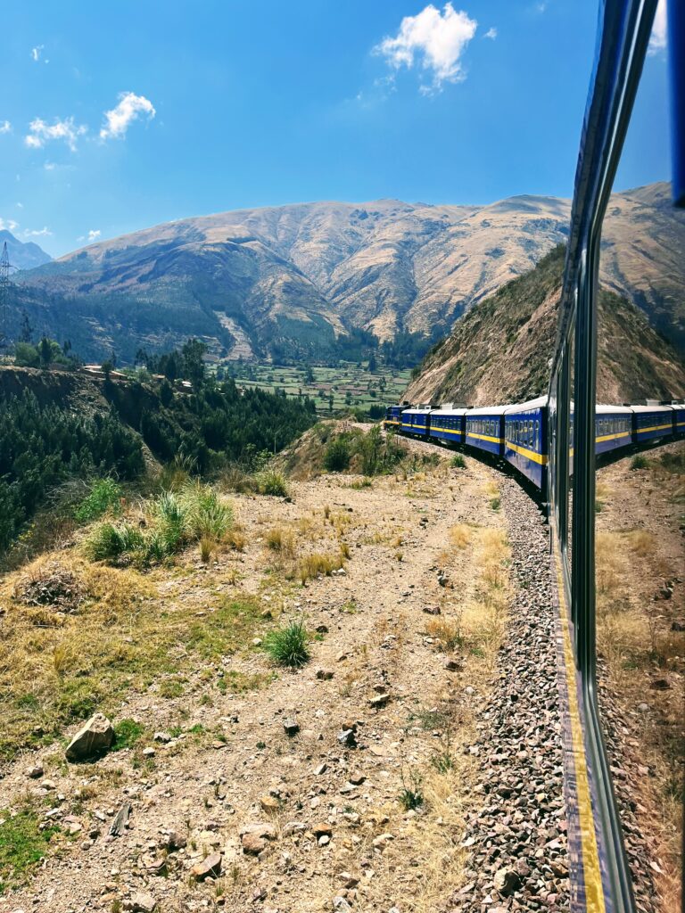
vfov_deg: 67.3
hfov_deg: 53.1
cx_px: 342
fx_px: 686
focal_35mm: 26
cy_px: 456
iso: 50
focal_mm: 5.1
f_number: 1.6
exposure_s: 1/4310
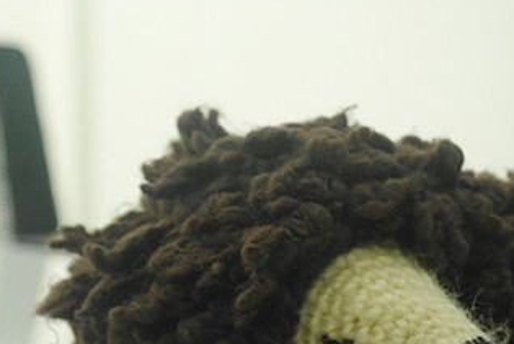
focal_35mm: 108
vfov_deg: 12.7
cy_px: 196
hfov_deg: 18.6
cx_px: 460
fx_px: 1544
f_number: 6.7
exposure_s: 1/30
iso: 800
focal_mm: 33
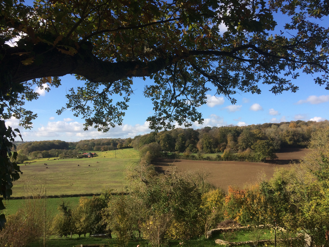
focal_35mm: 29
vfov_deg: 48.2
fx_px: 276
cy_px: 124
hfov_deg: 61.7
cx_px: 164
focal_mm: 4.15
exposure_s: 1/1580
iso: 32
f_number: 2.2
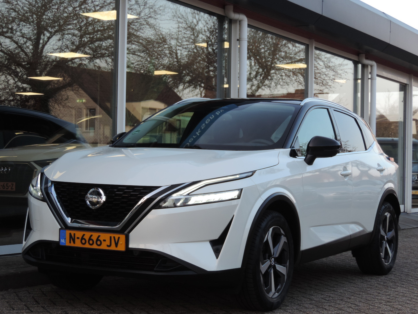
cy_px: 157
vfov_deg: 19.6
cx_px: 209
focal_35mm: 75
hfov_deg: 26.0
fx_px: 906
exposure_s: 1/100
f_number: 3.9
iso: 140
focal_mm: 13.3
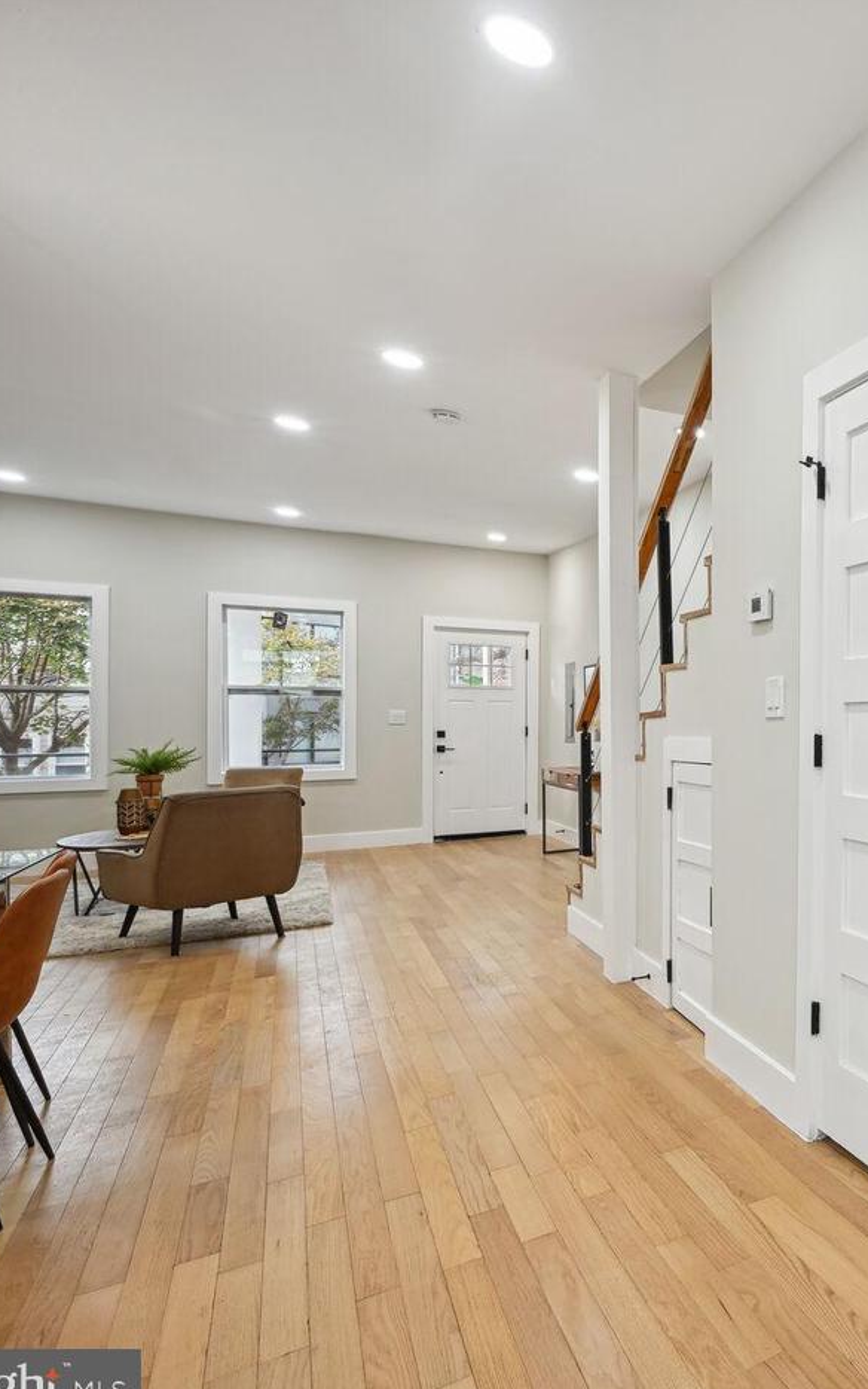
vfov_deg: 79.6
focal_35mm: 22
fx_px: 832
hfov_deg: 42.0
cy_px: 711
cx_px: 979
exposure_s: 1/13
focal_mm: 14
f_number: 9
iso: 200
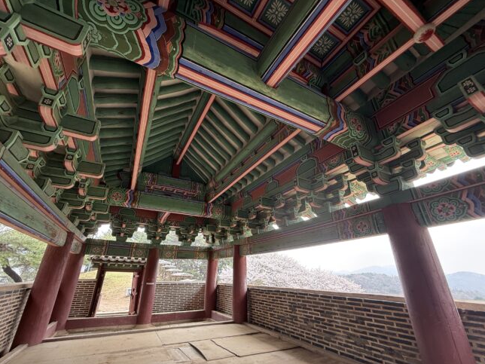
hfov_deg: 98.1
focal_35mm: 15
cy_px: 193
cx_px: 234
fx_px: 210
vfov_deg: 81.7
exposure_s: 1/99
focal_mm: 2.22
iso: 80
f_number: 2.2
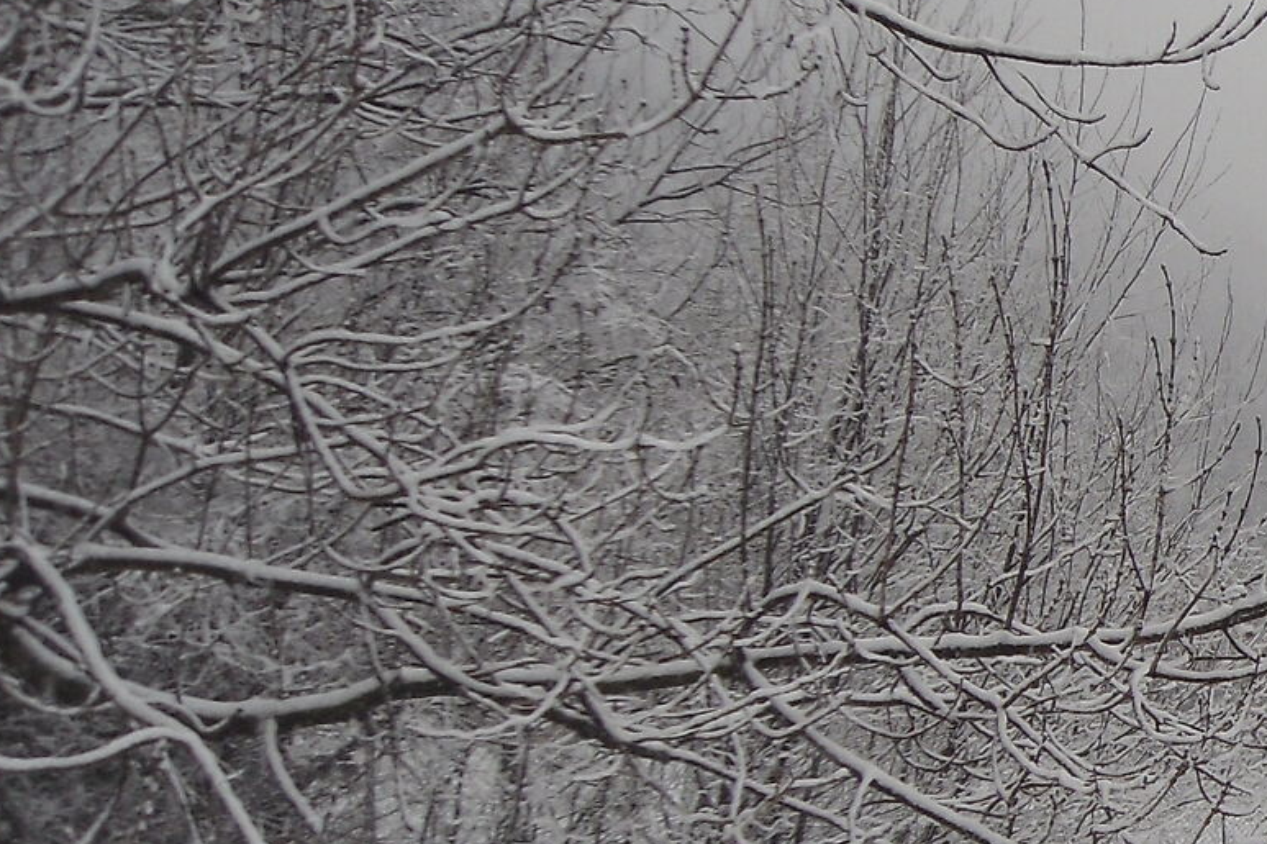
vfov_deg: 12.1
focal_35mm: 113
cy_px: 454
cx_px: 1708
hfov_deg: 16.9
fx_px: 3976
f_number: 3.5
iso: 80
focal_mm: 6.3
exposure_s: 1/165
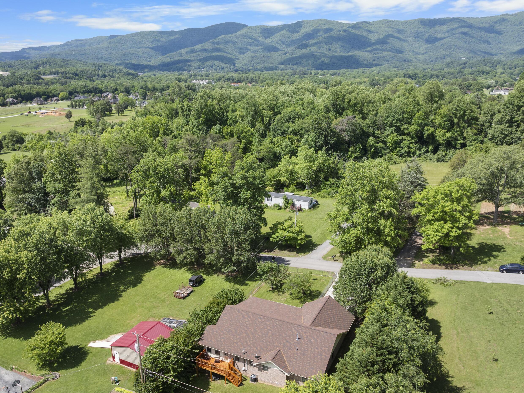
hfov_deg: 61.5
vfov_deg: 48.1
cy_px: 219
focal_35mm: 29
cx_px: 236
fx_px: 439
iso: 130
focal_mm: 12.29
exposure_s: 1/120
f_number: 2.8
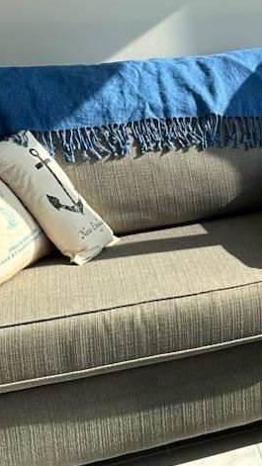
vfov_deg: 29.6
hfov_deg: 15.1
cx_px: 450
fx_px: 877
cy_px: 164
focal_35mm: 71
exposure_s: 1/1171
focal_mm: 6.86
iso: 80
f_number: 1.78
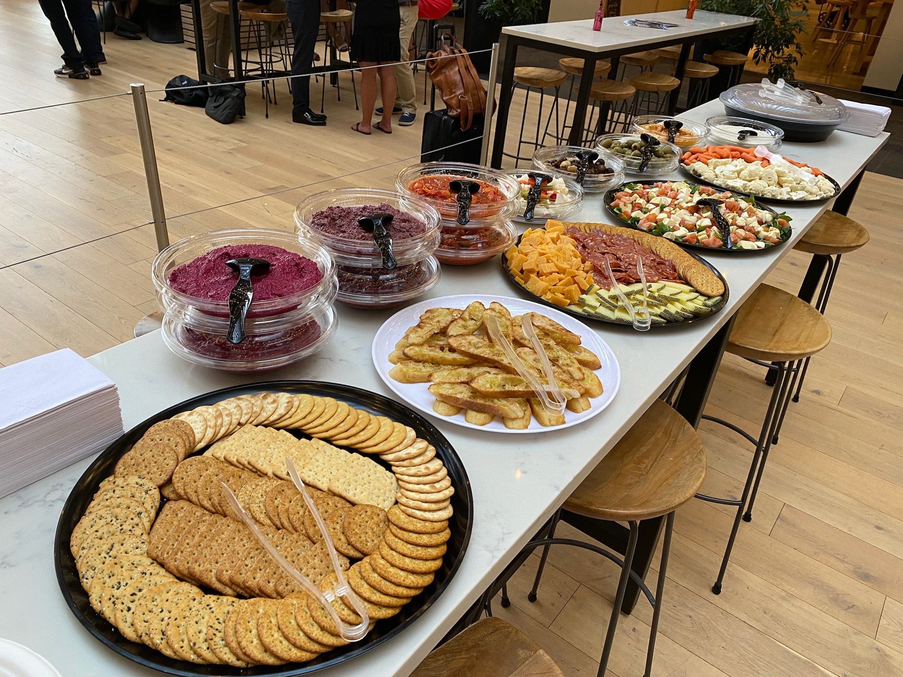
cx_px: 452
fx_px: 678
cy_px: 338
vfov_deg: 53.1
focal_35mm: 26
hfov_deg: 67.3
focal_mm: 4.25
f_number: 1.8
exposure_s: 1/60
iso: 80
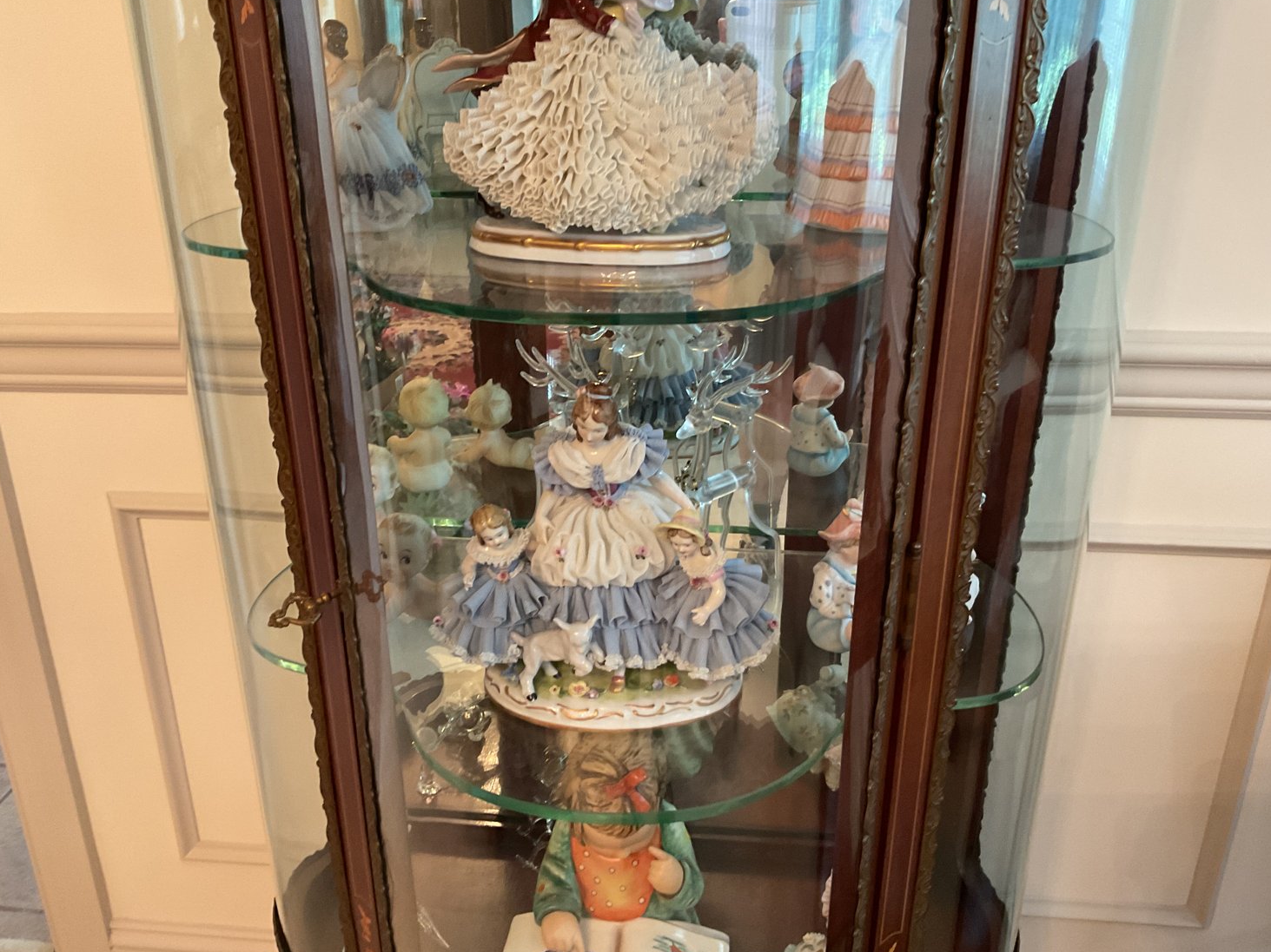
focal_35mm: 30
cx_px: 629
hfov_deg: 60.0
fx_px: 1101
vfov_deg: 46.8
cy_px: 479
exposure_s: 1/40
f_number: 1.8
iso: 200
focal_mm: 3
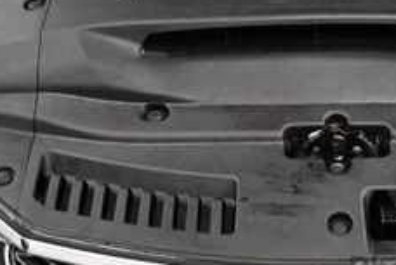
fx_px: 1113
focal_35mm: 101
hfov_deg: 19.9
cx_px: 325
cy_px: -68
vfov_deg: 13.2
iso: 1600
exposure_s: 1/125
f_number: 3.5
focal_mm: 18
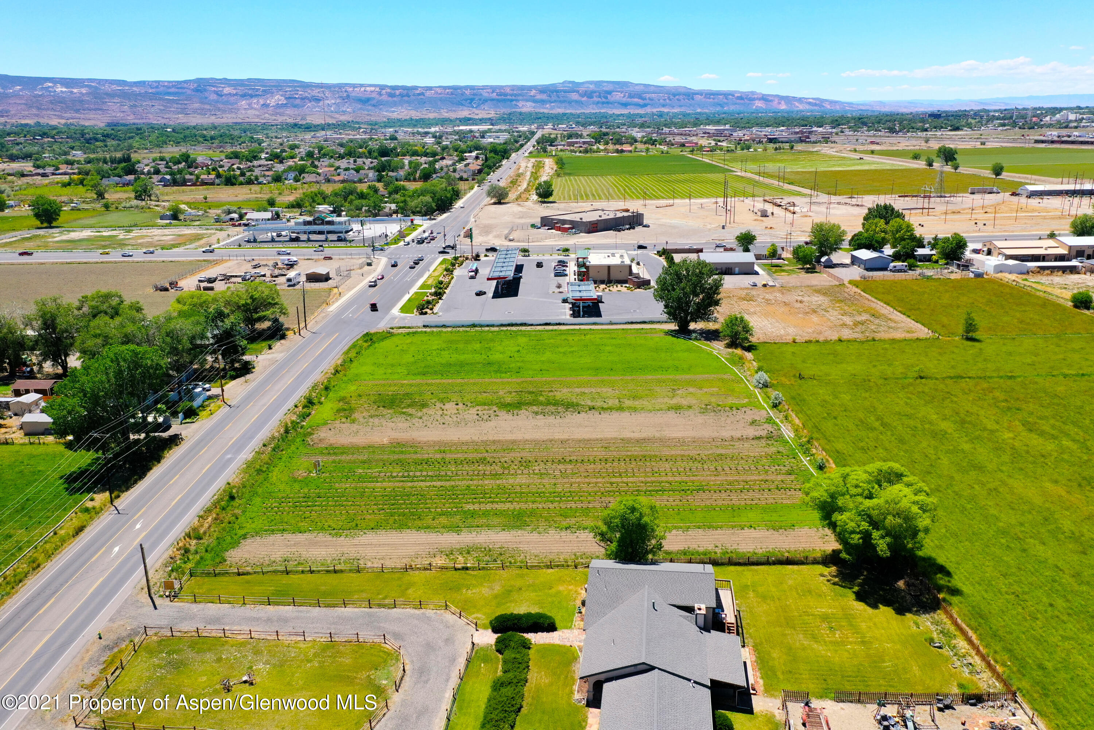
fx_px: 851
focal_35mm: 28
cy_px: 365
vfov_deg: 46.4
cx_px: 547
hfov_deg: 65.5
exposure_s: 1/200
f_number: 4.5
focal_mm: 10.26
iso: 100
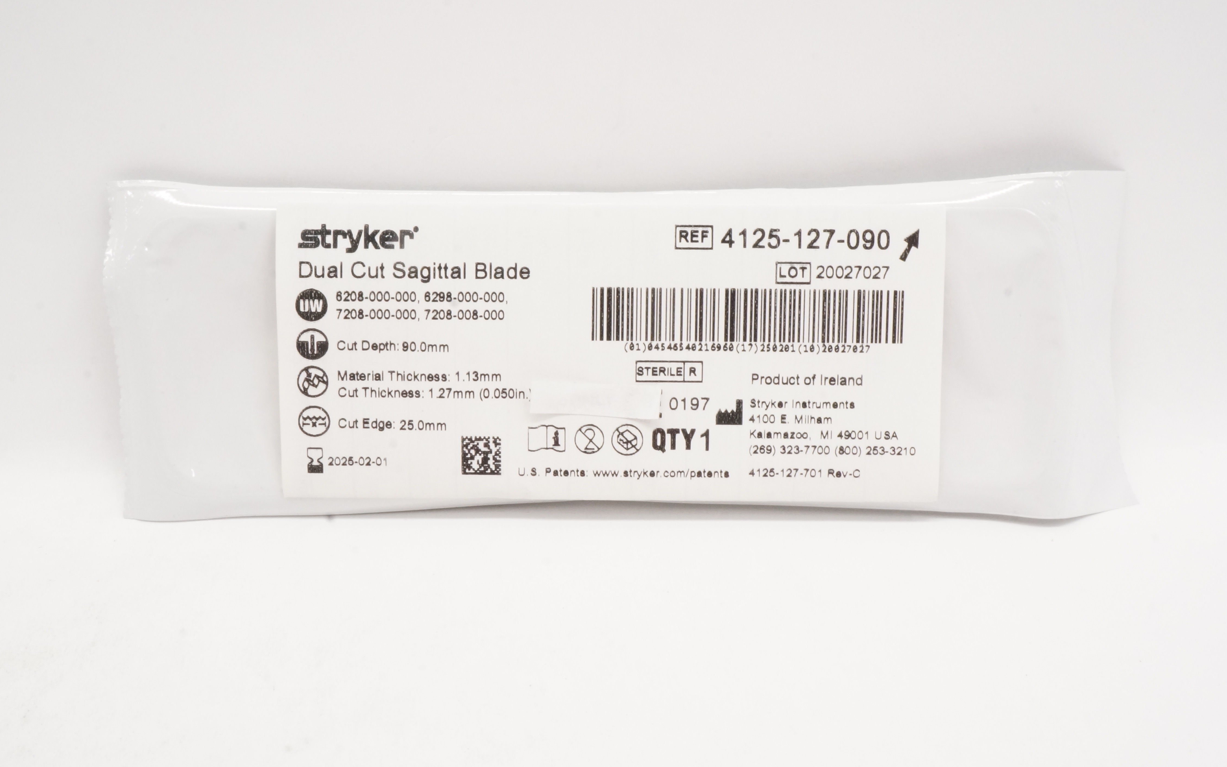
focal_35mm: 40
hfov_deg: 49.3
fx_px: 1338
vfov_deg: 32.0
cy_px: 351
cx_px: 625
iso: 1600
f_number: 22
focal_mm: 24
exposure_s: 1/15
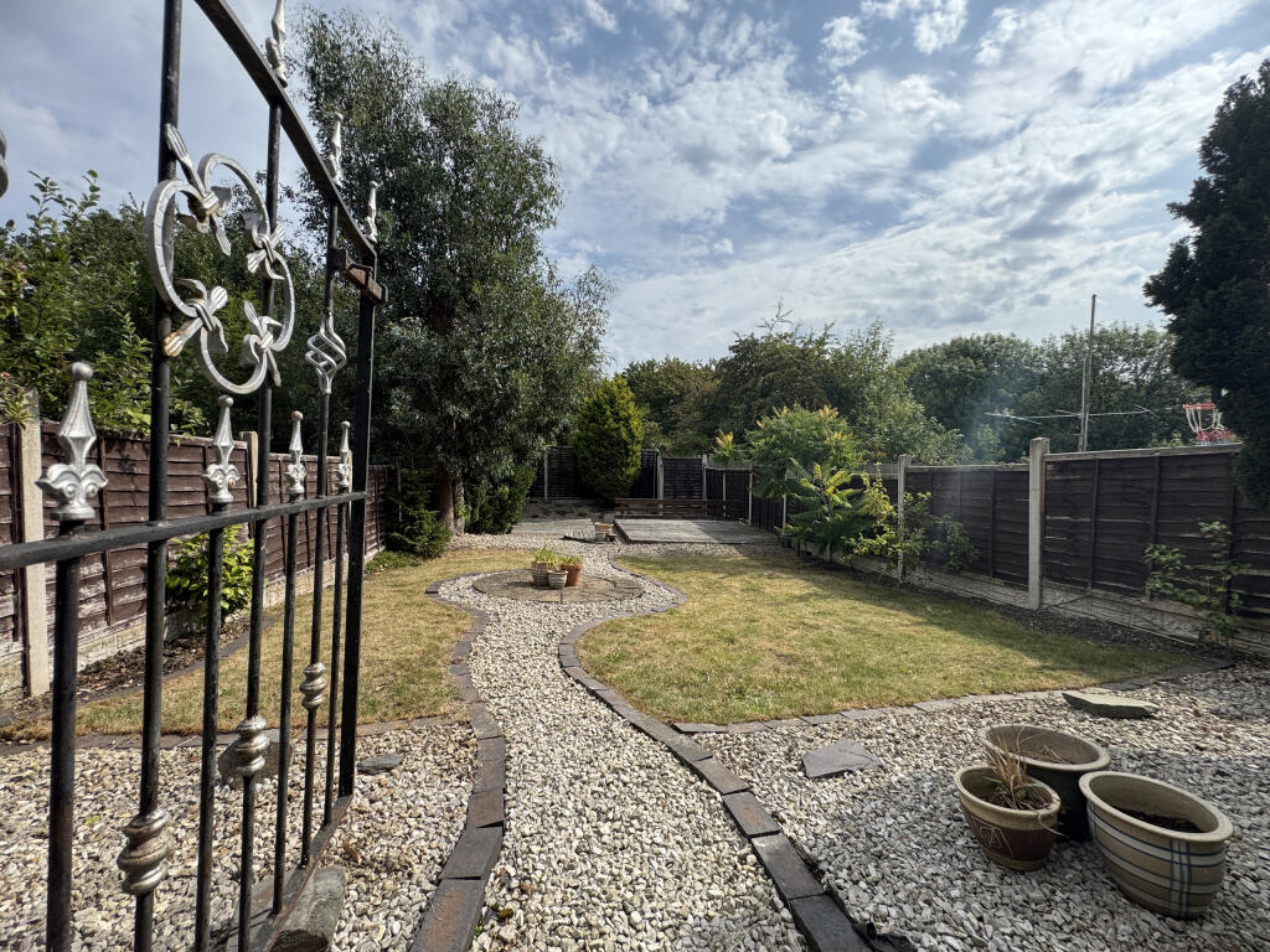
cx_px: 635
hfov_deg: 102.1
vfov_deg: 85.7
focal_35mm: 14
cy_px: 476
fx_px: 514
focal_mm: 2.22
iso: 50
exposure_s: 1/1567
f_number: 2.2
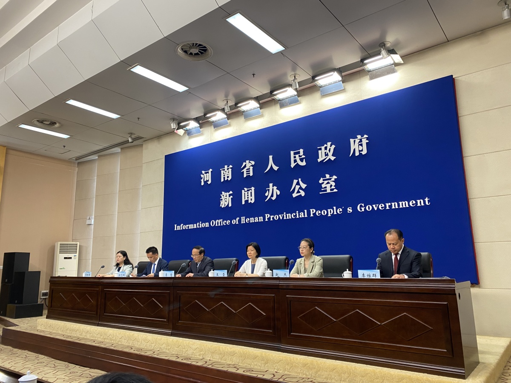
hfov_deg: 67.3
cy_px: 192
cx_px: 256
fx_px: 384
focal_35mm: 26
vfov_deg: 53.1
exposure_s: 1/50
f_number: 1.8
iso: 100
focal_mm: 4.25
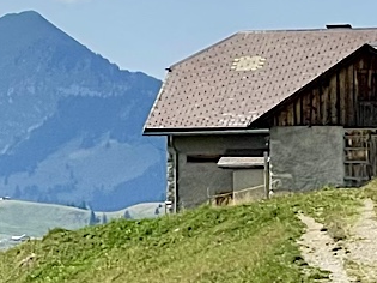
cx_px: -145
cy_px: 444
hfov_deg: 5.8
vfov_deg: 4.4
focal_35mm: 338
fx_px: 3680
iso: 25
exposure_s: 1/2179
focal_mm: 6
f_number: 2
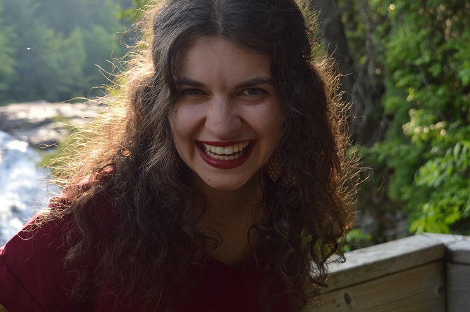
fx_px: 795
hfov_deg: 32.9
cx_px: 237
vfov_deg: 22.2
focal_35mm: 61
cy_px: 138
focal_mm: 30
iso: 400
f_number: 5.6
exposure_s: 1/800
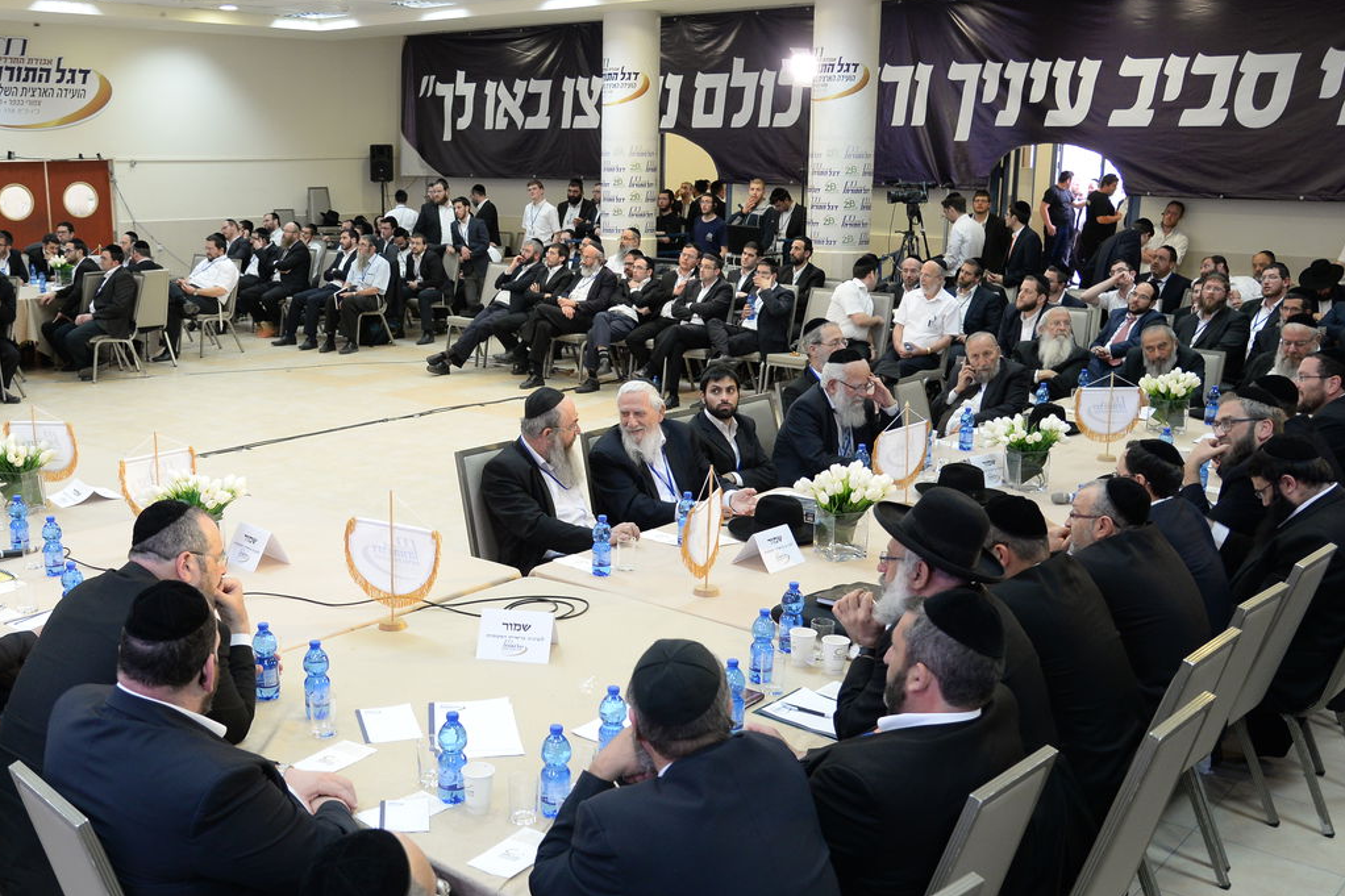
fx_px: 1382
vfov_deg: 35.9
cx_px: 521
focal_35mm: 37
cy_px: 491
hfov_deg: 51.5
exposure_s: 1/60
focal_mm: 27
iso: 1250
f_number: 4
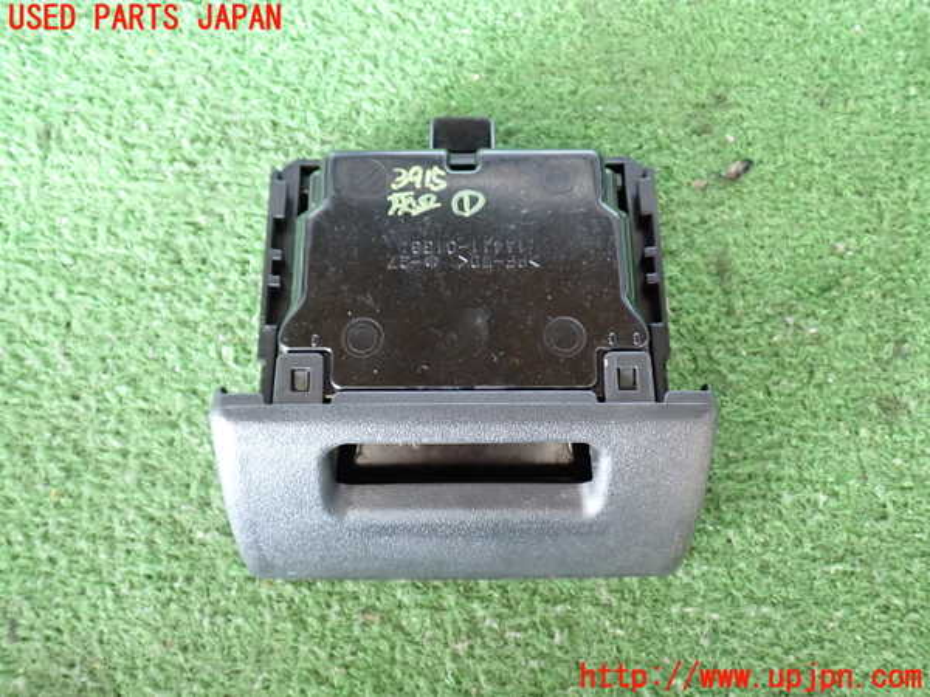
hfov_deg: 56.8
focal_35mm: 32
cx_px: 465
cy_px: 348
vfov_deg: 44.2
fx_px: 860
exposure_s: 1/30
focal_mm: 5.79
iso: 400
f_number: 2.4
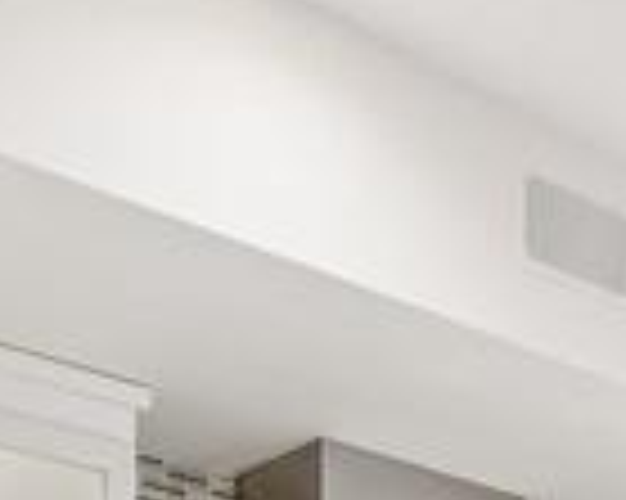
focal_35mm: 90
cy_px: 1077
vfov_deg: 13.8
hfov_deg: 20.2
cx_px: 703
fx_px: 1666
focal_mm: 13
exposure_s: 1/30
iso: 640
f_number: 7.1
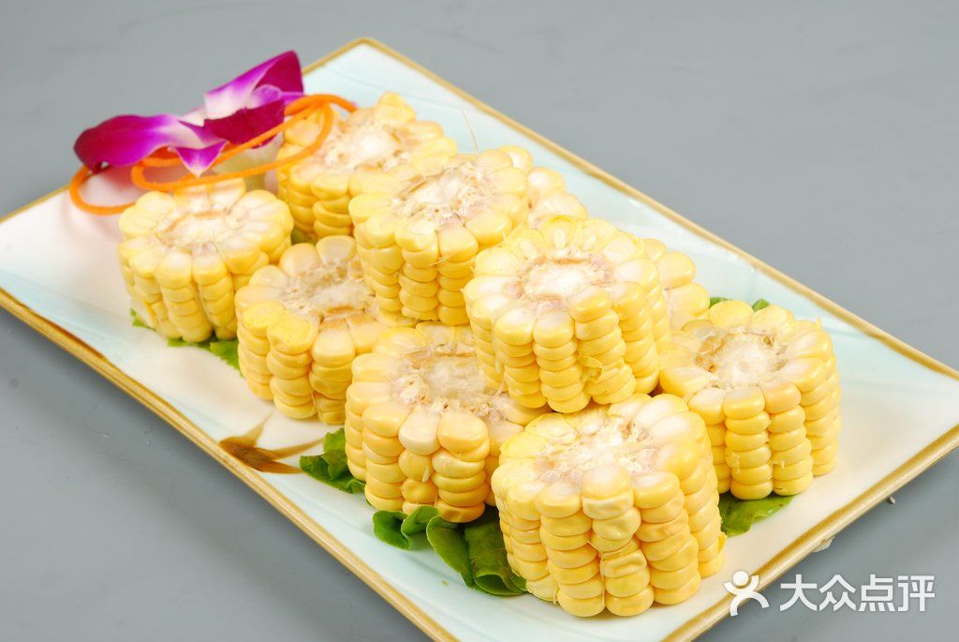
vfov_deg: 15.2
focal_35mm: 90
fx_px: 2400
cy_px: 321
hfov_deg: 22.6
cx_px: 480
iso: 100
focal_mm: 60
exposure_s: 1/125
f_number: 13
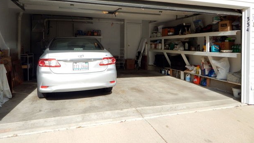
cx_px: 124
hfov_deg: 74.1
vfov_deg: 45.3
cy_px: 48
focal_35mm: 25
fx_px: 168
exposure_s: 1/1500
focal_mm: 4
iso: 125
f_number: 3
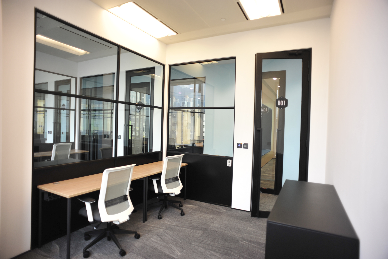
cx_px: 194
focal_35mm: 20
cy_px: 130
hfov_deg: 84.0
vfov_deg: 61.9
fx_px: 215
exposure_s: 1/80
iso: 320
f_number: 2.8
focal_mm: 20
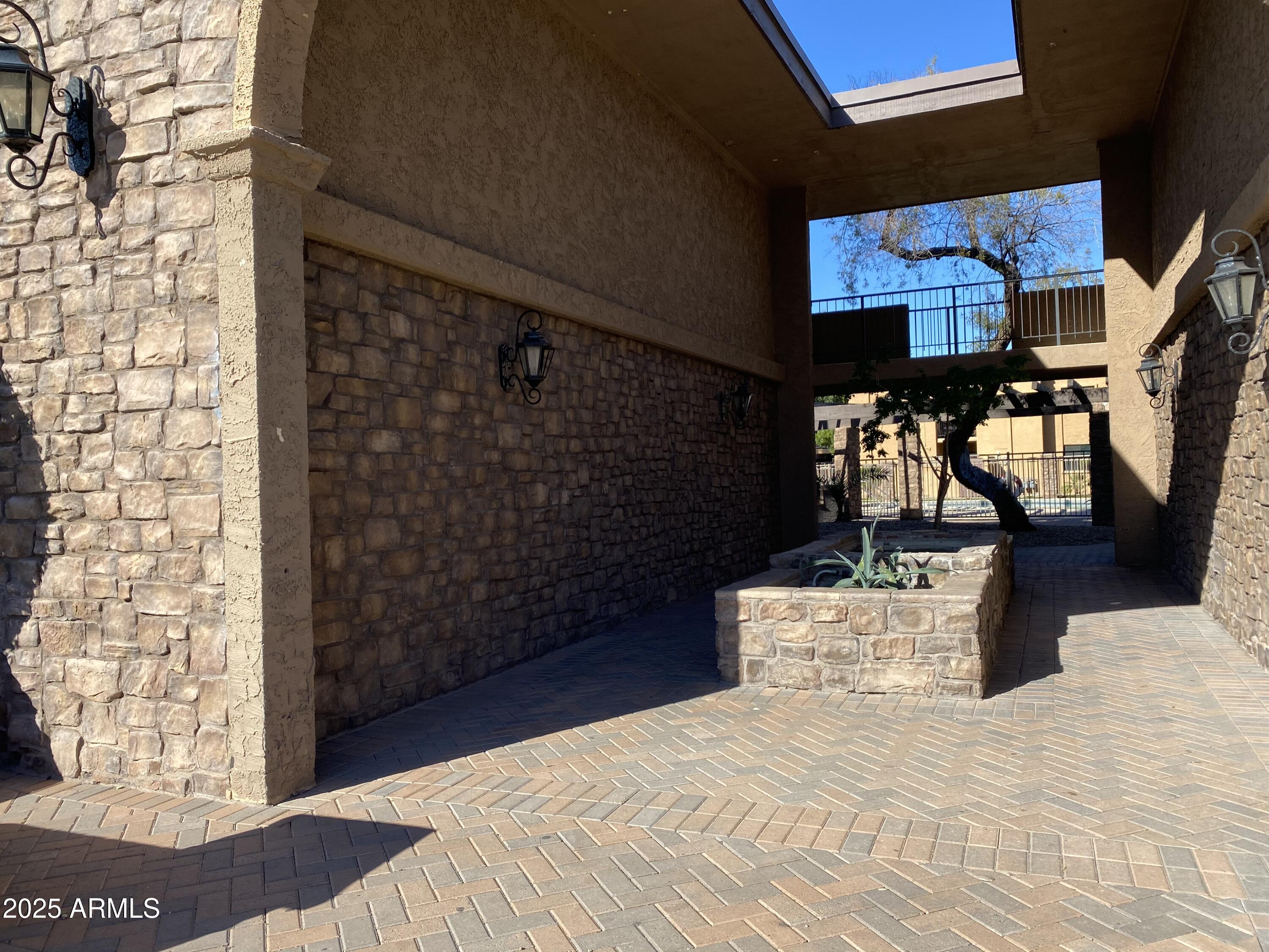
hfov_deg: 67.3
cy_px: 476
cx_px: 634
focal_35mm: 26
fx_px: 953
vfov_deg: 53.1
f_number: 1.8
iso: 32
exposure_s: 1/1656
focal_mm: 4.25
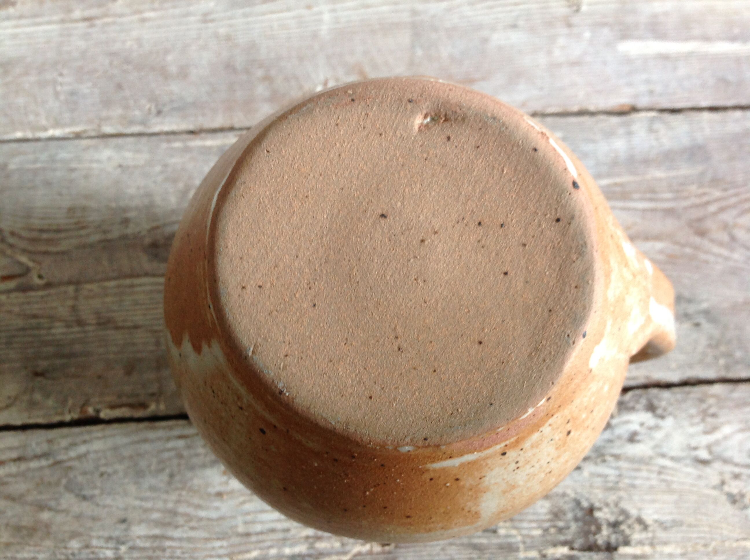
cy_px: 280
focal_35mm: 35
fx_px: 757
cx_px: 375
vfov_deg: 40.6
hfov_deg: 52.7
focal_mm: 4.28
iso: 100
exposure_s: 1/15
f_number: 2.4
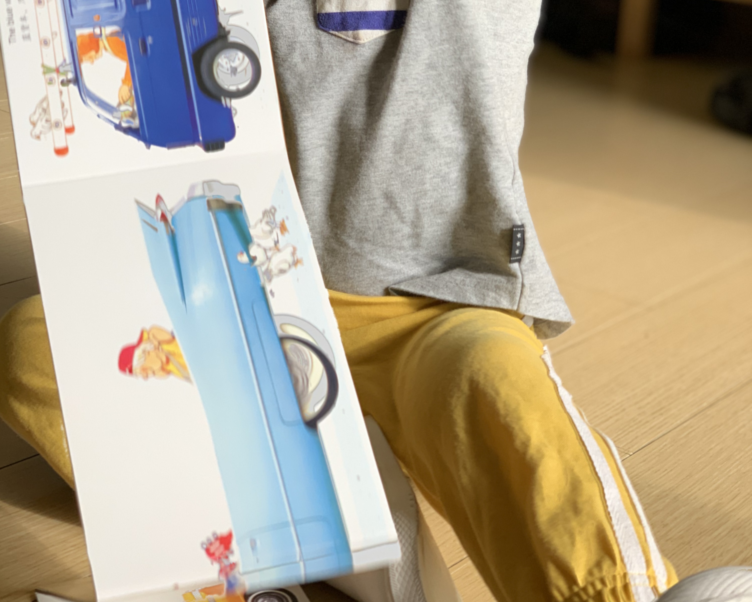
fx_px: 1513
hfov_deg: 27.9
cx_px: 375
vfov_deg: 22.1
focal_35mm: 68
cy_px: 100
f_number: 2.4
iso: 40
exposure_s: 1/122
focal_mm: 6
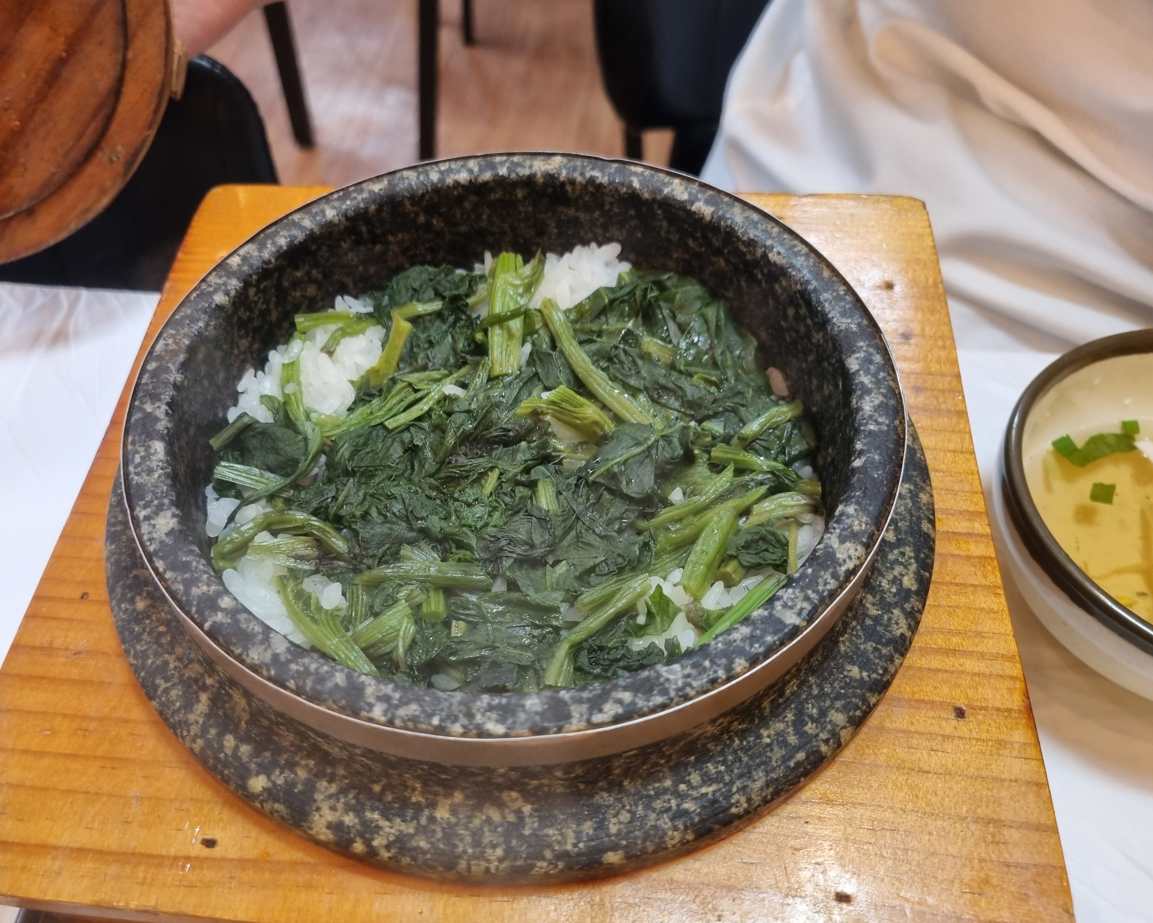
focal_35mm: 29
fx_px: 990
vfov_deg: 49.9
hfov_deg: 60.2
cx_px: 495
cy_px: 491
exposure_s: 1/120
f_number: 1.8
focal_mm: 5.4
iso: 200
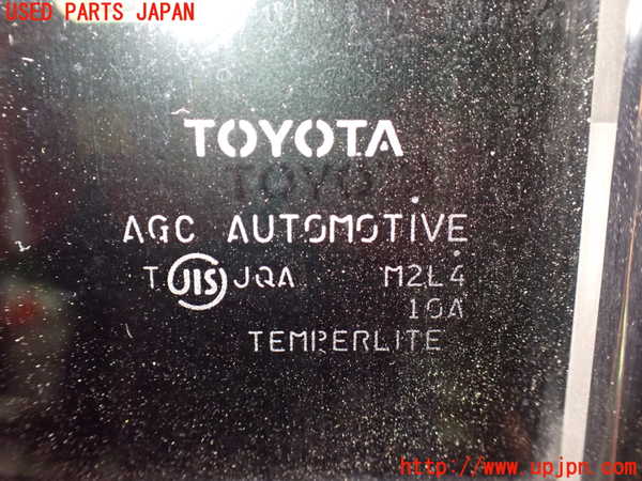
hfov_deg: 60.0
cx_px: 321
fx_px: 556
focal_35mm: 30
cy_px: 240
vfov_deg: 46.8
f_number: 2.3
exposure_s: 1/30
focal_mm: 5.4
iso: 1250
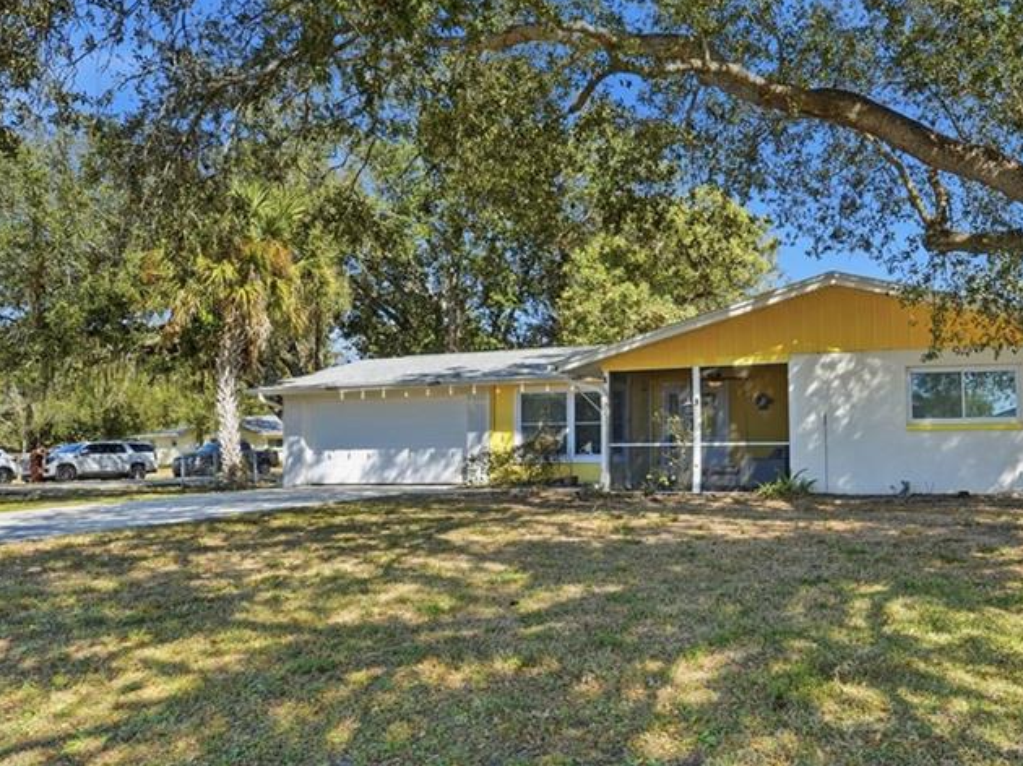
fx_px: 739
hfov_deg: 67.1
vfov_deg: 54.1
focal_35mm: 25
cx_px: 698
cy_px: 489
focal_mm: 16
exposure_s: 1/1000
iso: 400
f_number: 9
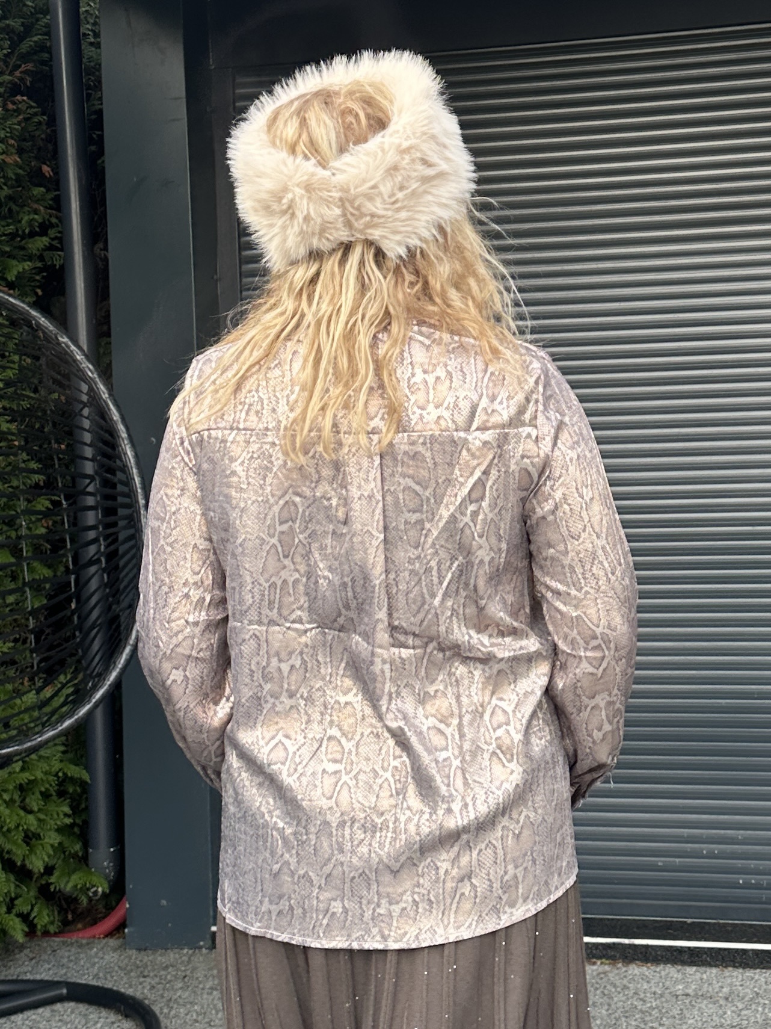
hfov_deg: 56.8
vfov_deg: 71.6
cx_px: 386
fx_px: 713
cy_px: 514
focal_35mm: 24
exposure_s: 1/121
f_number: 1.78
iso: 64
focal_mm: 6.86
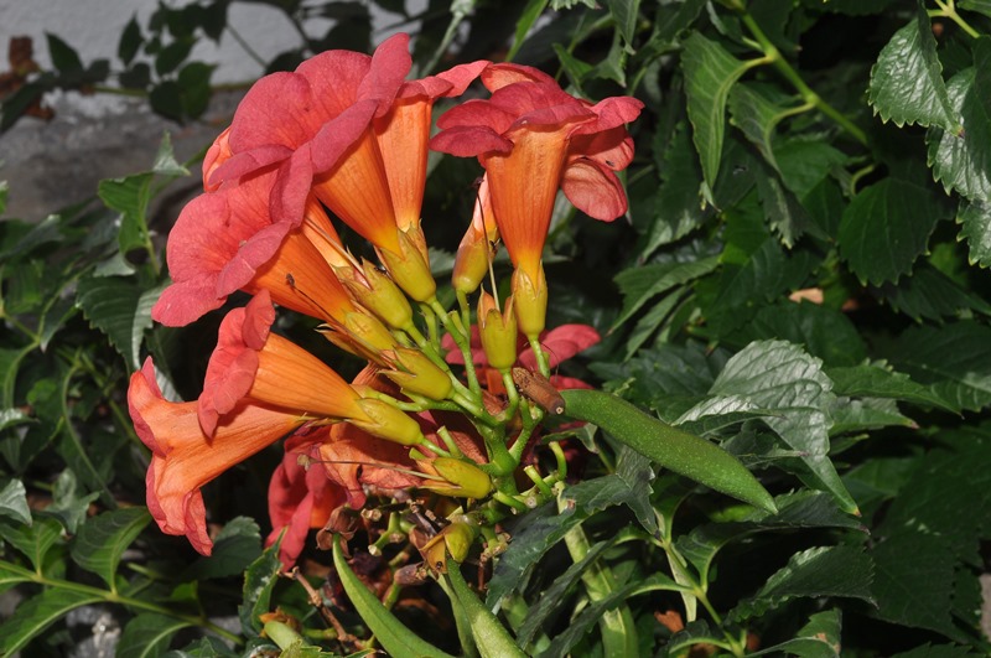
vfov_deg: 15.1
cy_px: 329
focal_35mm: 90
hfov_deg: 22.7
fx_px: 2474
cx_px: 496
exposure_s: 1/200
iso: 200
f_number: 18
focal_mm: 60
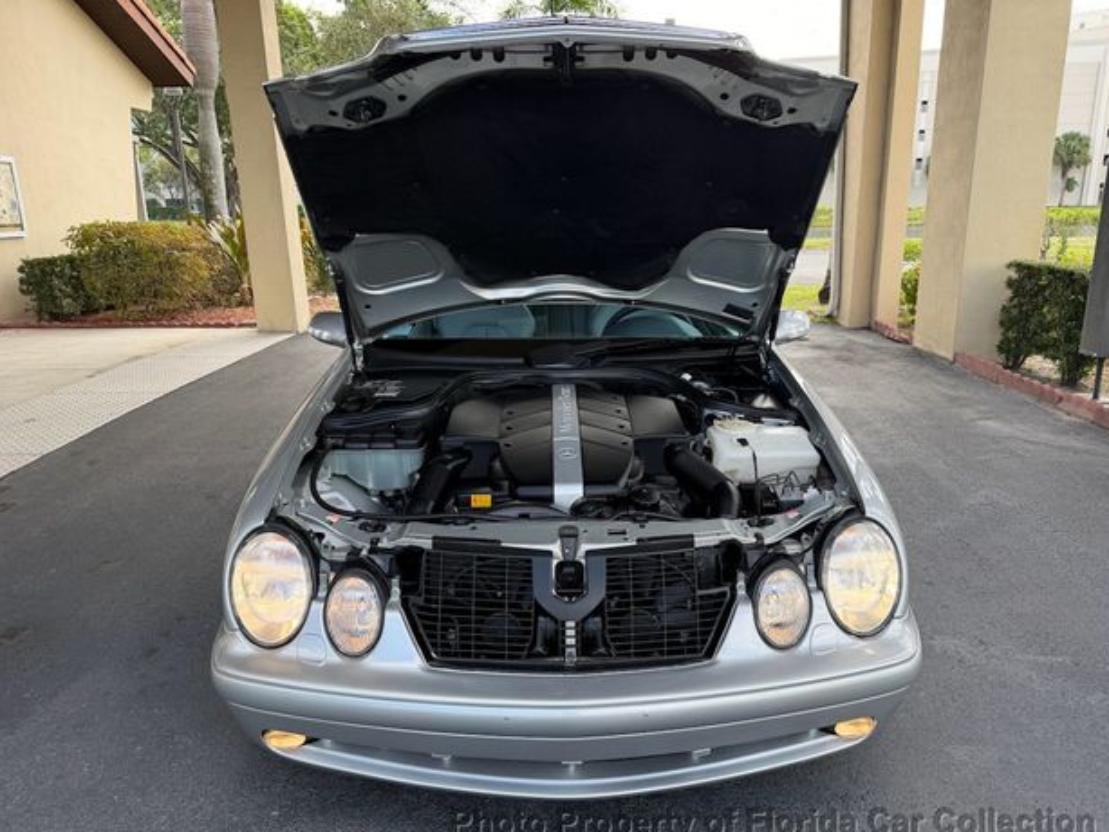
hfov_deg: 69.3
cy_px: 428
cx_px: 576
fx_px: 801
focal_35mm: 25
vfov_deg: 54.9
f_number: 1.78
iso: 80
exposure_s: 1/589
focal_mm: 6.76
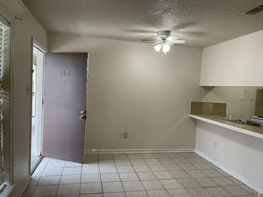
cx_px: 132
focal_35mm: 26
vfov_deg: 53.1
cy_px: 98
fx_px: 198
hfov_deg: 67.3
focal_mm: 5.1
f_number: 1.6
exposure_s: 1/120
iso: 100
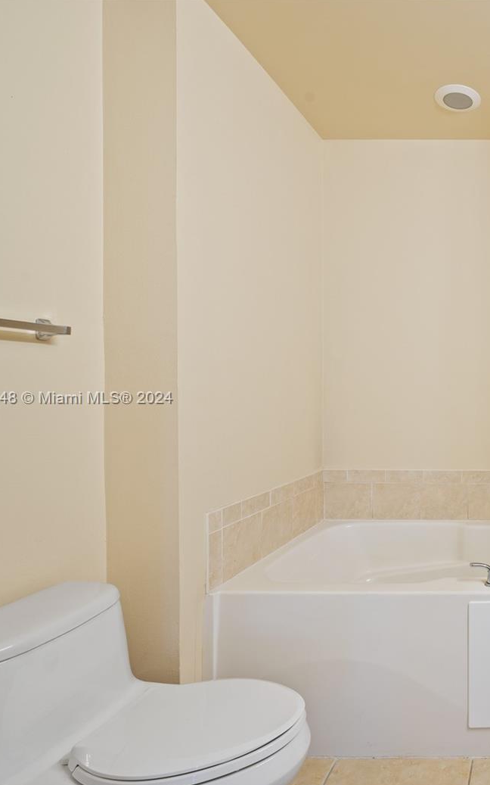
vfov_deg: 79.6
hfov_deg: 43.2
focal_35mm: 22
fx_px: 470
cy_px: 399
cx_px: 535
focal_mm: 14
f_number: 8
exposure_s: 1/4
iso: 200
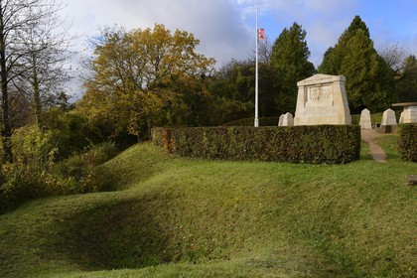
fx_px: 278
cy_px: 139
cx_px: 208
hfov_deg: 73.7
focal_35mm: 24
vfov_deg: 53.1
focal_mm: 24
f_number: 11
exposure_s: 1/200
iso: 400
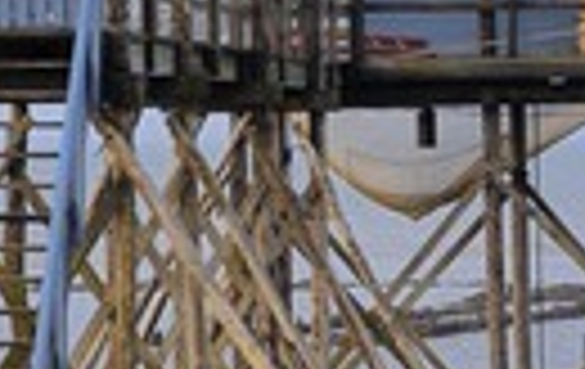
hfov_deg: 6.1
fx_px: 5515
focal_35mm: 345
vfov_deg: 3.8
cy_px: 176
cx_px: 196
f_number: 5
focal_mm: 70
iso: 100
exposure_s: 1/160
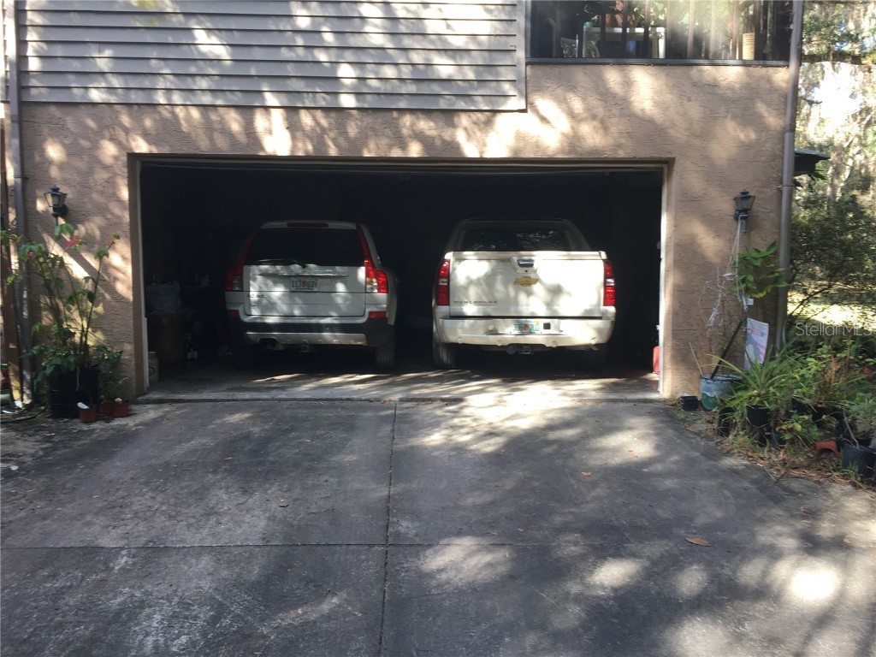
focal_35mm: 29
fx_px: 734
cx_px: 438
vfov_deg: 48.2
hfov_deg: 61.7
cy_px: 328
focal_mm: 4.15
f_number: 2.2
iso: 25
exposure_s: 1/120
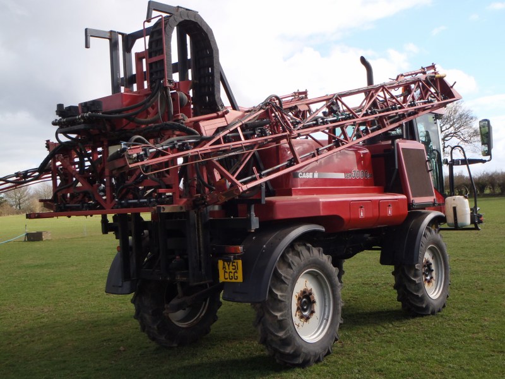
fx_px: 613
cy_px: 190
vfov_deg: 34.3
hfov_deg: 44.8
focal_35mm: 42
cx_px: 252
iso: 80
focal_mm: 7.57
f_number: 5
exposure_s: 1/200
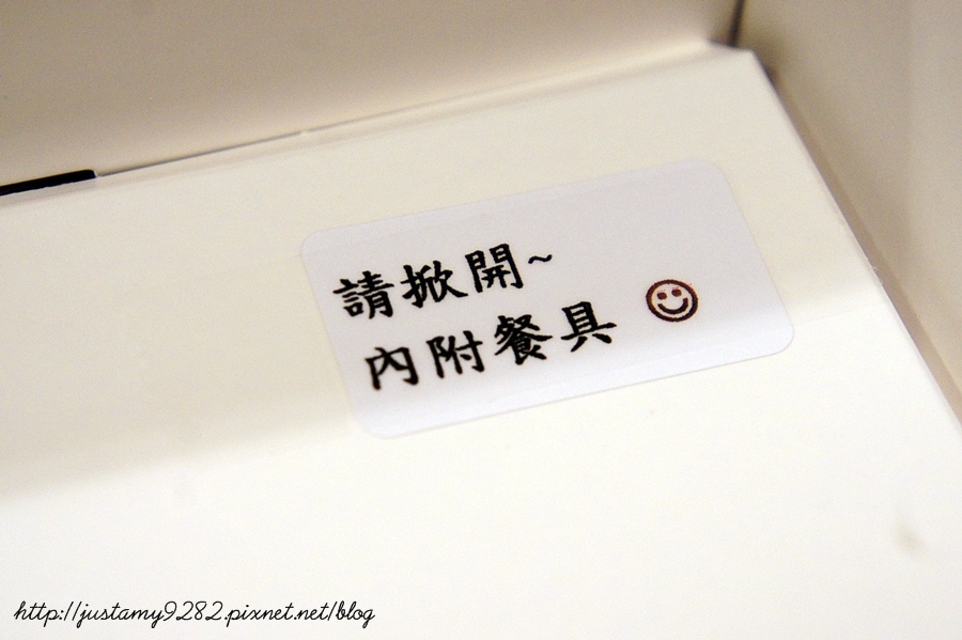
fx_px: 2203
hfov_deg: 24.6
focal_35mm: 82
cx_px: 481
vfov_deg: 16.5
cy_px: 320
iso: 1600
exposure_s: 1/60
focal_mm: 55
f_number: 5.6
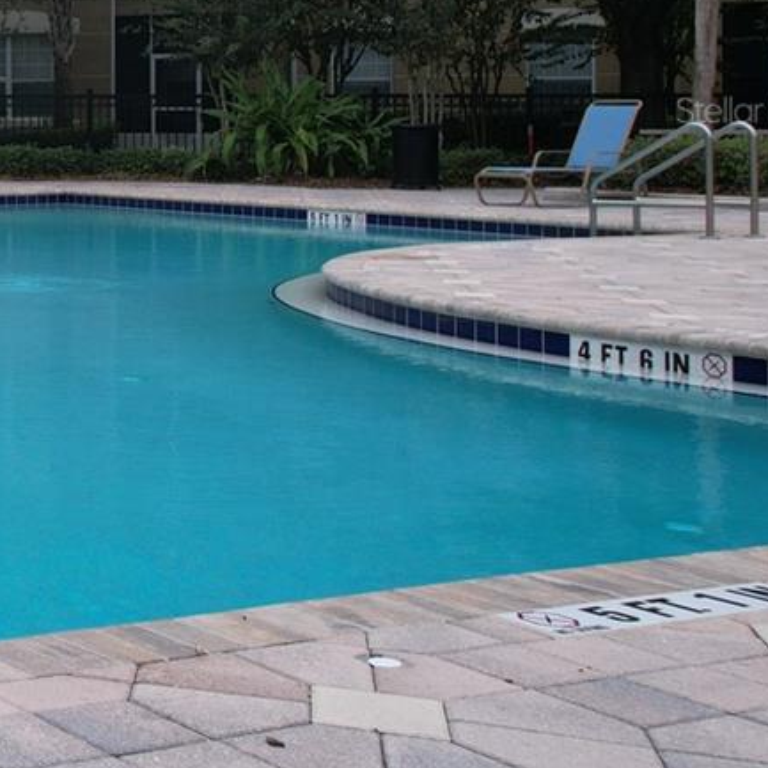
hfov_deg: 19.3
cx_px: -585
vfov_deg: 24.4
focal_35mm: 69
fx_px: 1732
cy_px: 110
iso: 100
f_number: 2.8
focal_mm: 8.38
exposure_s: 1/640
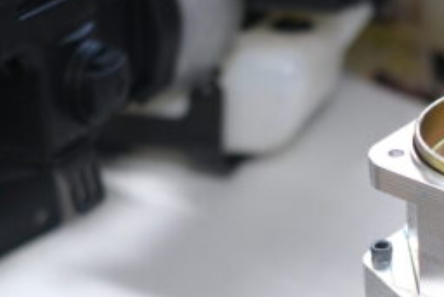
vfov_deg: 11.0
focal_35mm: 124
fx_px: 1530
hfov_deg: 16.2
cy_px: 285
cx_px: 451
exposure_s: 1/100
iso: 1000
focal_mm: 35
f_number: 2
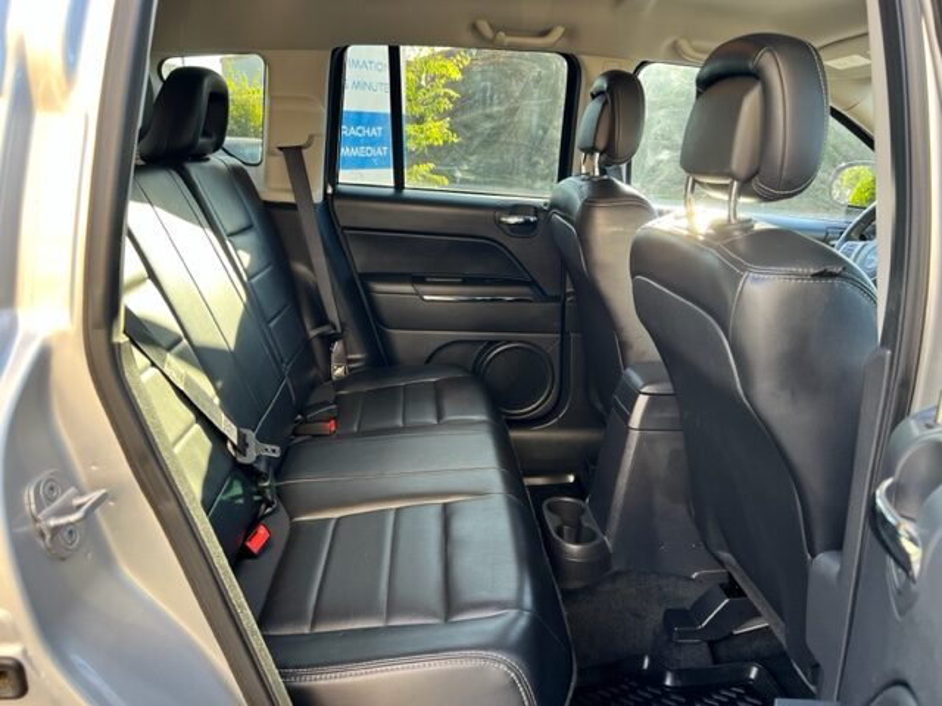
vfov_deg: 53.1
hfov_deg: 67.3
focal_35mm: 26
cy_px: 353
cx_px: 471
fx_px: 708
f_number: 1.5
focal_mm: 5.7
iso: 64
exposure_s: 1/121
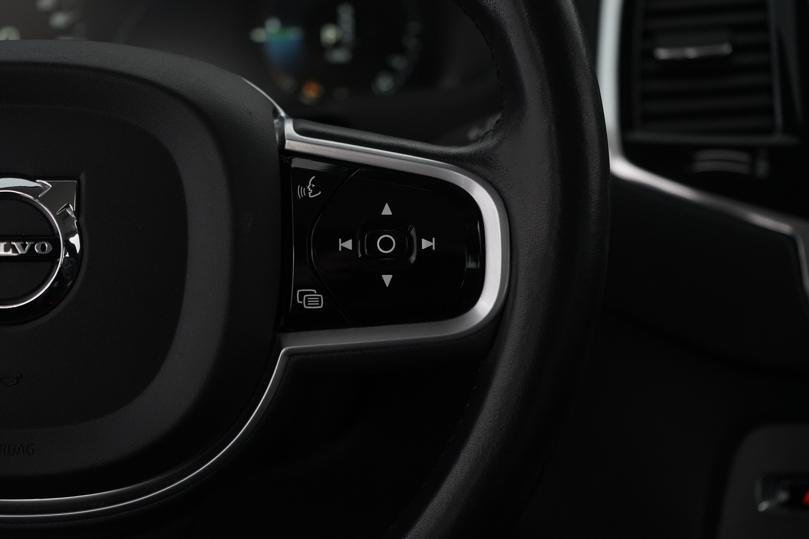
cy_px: 270
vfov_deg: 22.6
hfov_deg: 33.4
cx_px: 404
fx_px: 1348
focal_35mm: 60
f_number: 5
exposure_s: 1/60
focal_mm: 60
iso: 4000
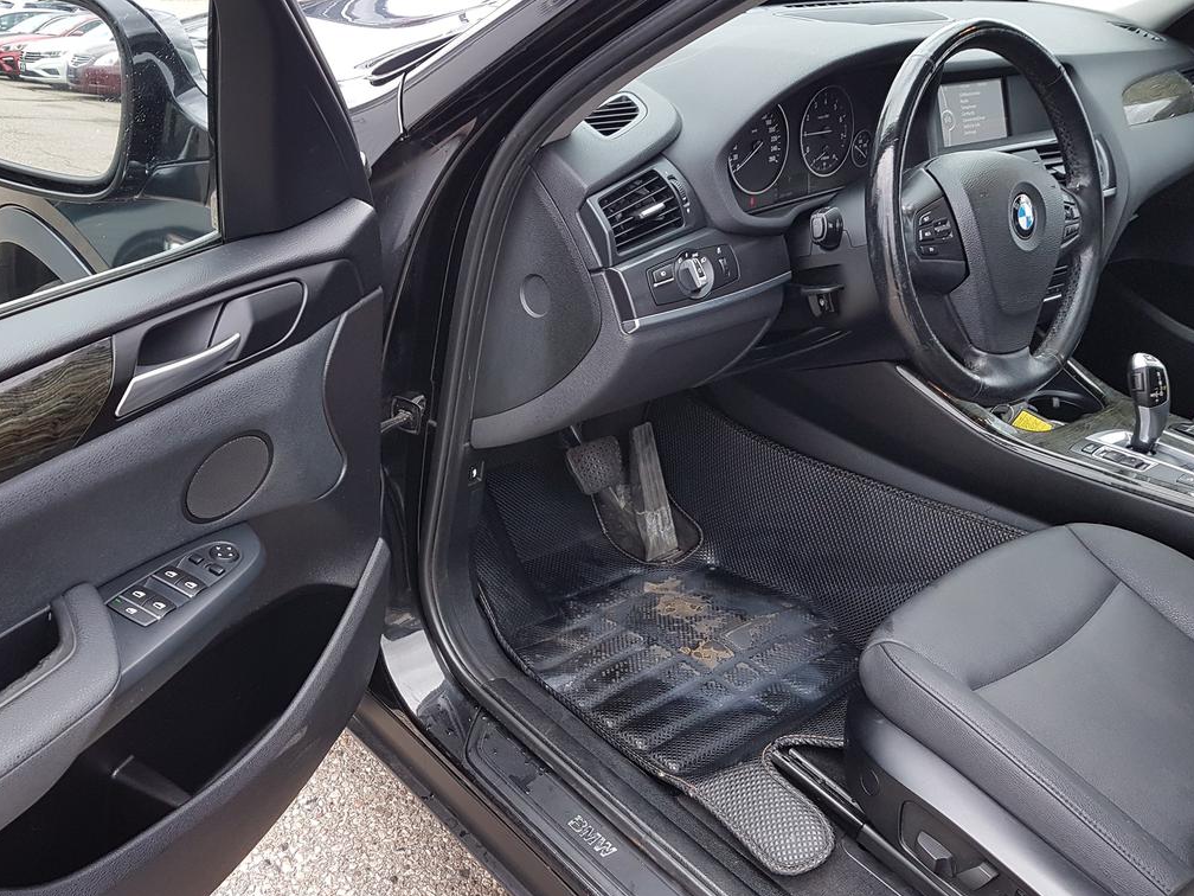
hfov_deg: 54.9
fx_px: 1138
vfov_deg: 42.9
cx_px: 468
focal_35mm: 33
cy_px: 492
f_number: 1.7
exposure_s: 1/50
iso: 64
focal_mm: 4.2
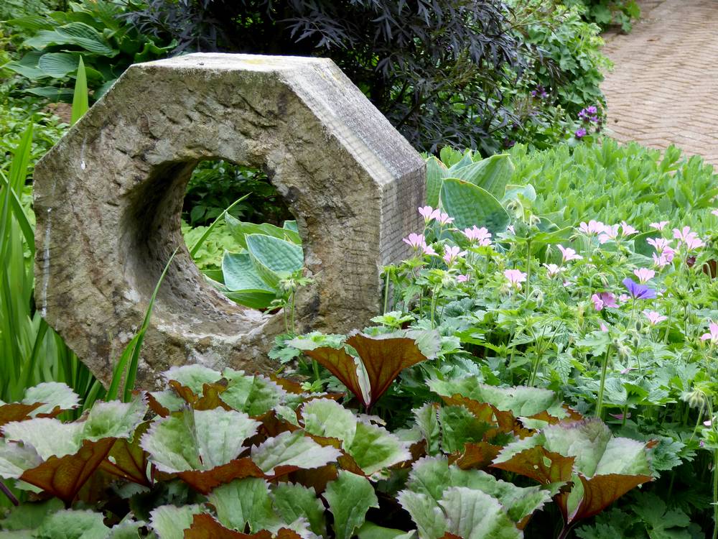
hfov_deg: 20.0
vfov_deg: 15.1
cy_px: 270
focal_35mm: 98
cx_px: 359
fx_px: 2033
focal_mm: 16.1
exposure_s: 1/60
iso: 200
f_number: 4.9
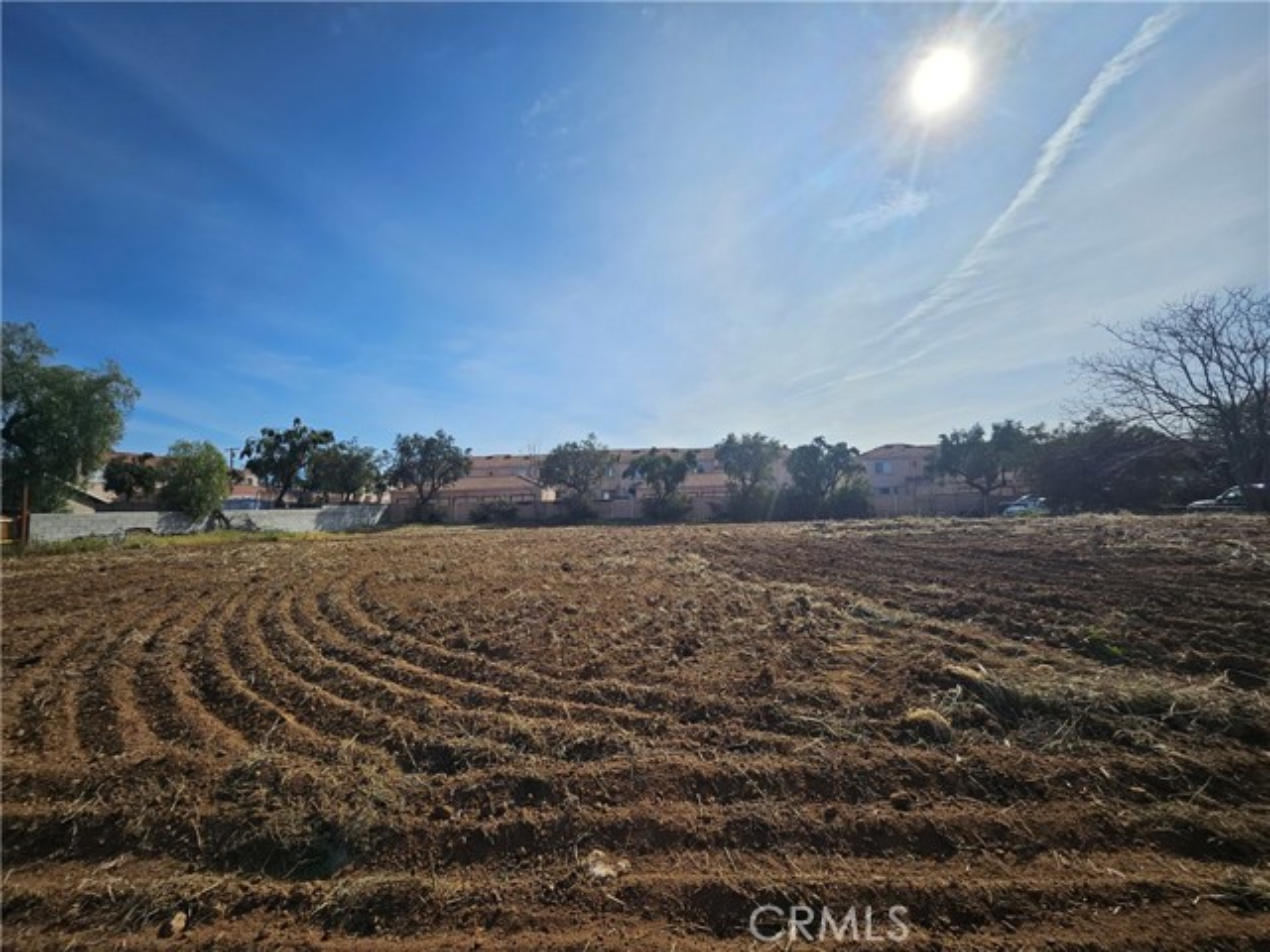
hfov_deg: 106.2
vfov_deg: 89.9
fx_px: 477
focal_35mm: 13
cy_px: 476
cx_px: 635
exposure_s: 1/2679
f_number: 2.2
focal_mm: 1.7
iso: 32
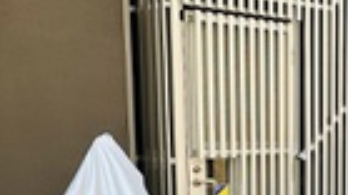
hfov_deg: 26.2
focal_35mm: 77
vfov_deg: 14.9
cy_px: 256
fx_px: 710
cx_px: 340
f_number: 2.2
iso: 40
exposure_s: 1/308
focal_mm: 2.22
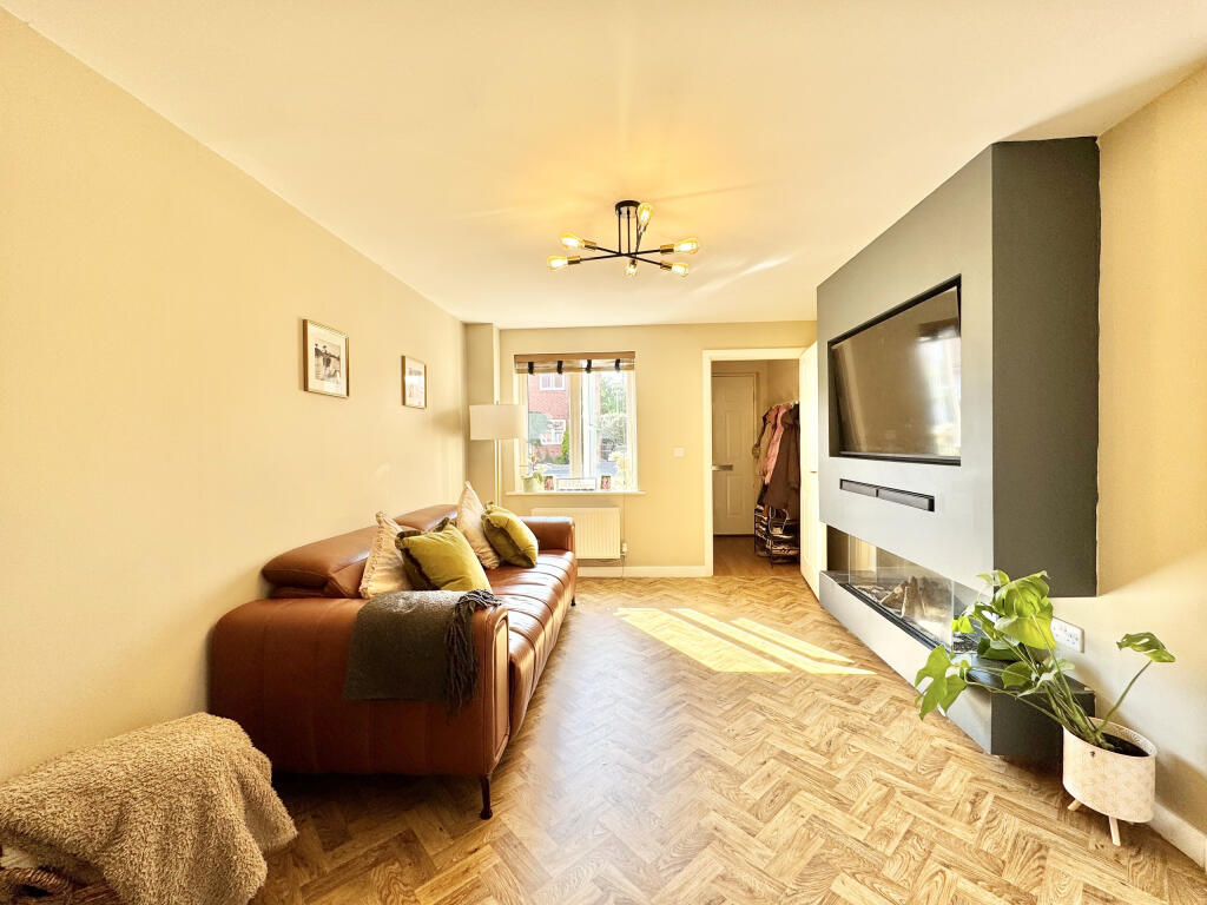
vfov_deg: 85.7
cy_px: 452
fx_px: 488
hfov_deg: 102.1
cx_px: 604
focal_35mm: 14
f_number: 2.2
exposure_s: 1/99
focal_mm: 2.22
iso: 40
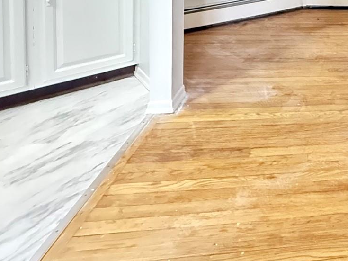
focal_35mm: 39
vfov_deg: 30.1
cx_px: 396
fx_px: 392
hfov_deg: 38.3
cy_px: -69
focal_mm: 2.22
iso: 1250
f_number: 2.2
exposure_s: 1/30
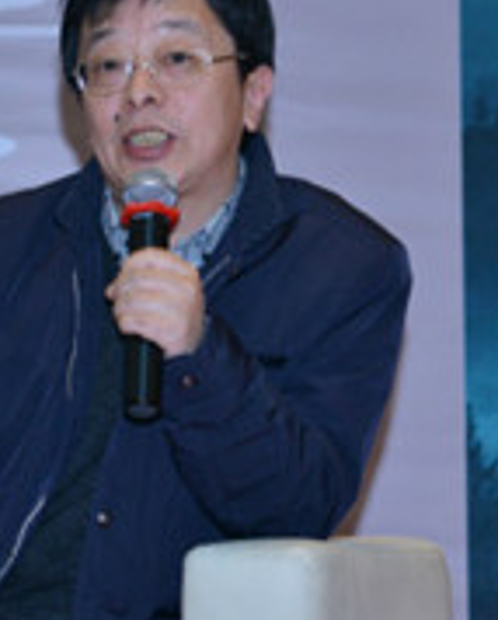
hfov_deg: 6.8
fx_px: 4061
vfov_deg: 8.7
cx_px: -439
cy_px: 249
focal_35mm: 221
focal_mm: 70
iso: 800
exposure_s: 1/60
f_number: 7.1
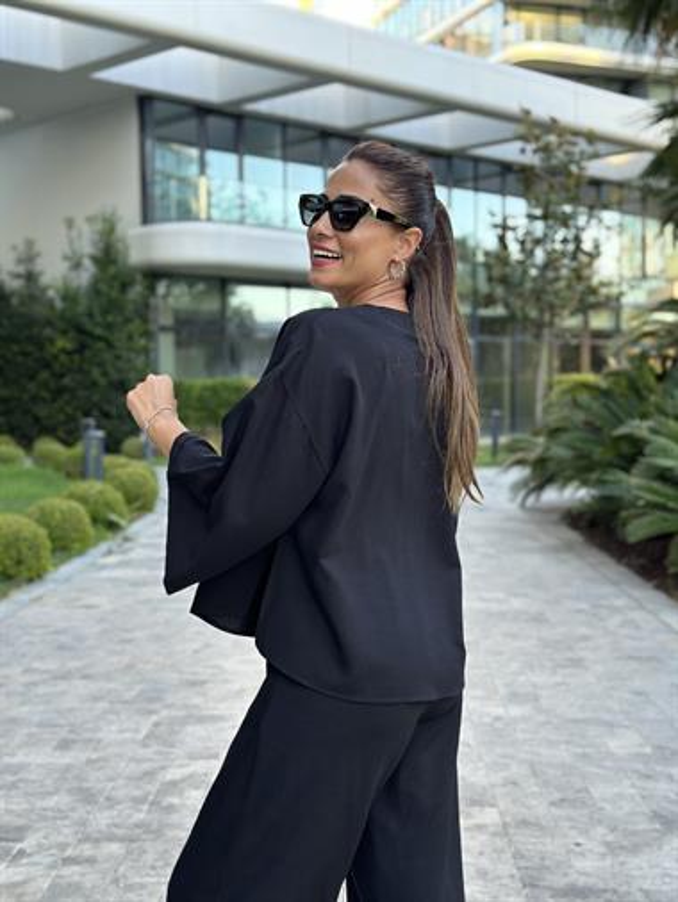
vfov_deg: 39.6
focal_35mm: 48
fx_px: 1252
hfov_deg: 30.3
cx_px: 339
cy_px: 451
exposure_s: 1/172
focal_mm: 6.86
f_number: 1.78
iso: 100
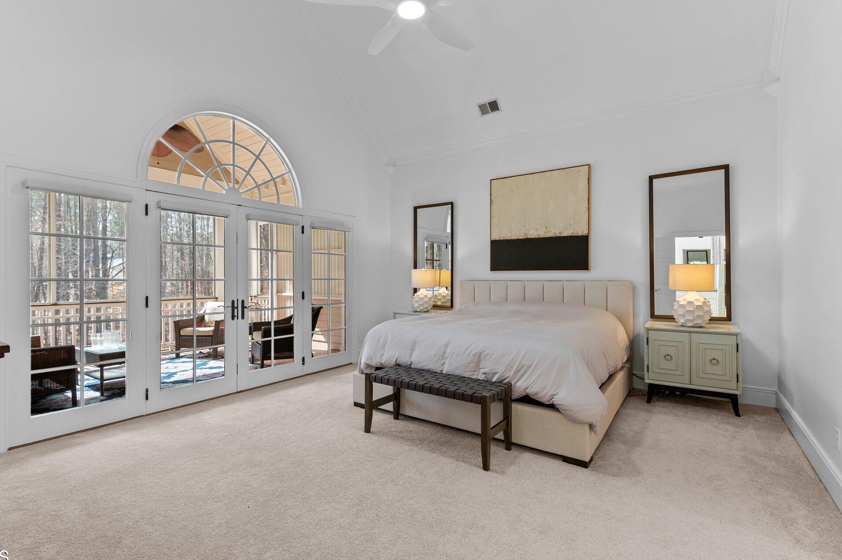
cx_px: 412
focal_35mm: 16
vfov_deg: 73.6
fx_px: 374
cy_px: 285
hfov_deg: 96.8
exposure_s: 1/13
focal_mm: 15
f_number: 6.3
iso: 400
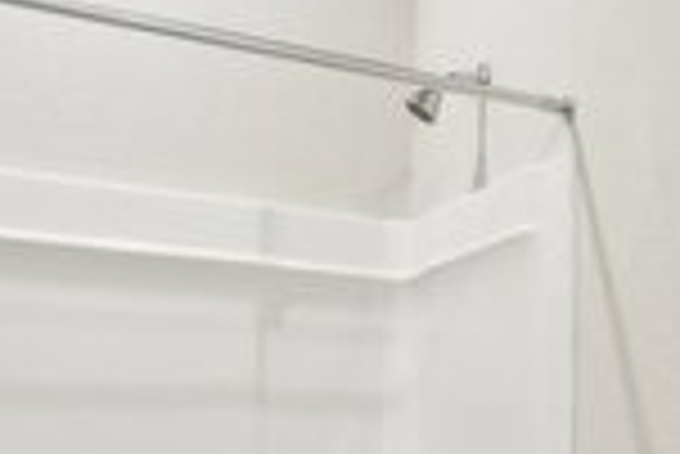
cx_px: 779
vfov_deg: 18.1
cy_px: 537
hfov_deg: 25.6
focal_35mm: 72
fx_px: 1361
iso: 900
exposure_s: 1/20
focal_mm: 17
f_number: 8
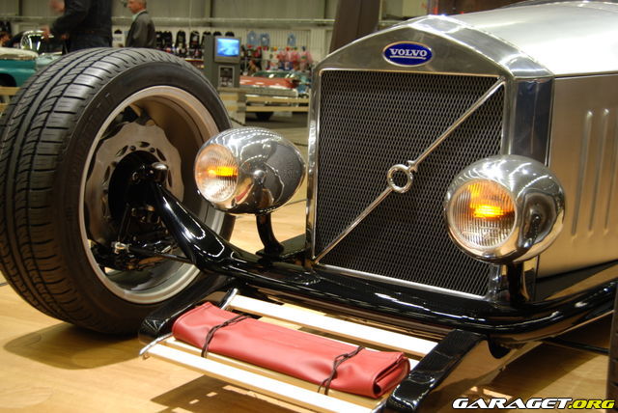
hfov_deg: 43.6
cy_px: 206
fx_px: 773
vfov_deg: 29.9
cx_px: 309
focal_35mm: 45
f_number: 5.6
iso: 200
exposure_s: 1/8
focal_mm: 30
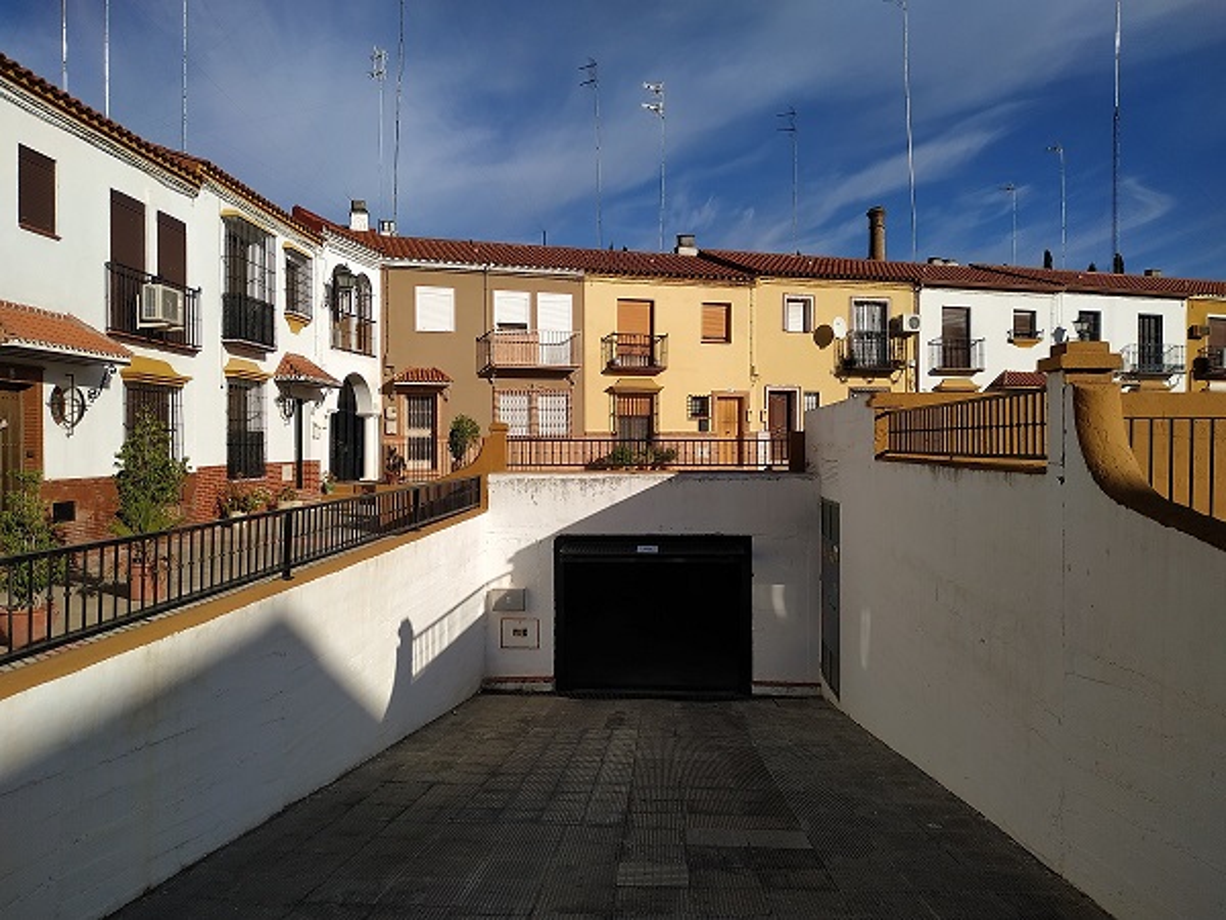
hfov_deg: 71.6
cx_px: 613
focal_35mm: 24
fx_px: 850
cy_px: 460
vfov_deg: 56.8
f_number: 1.9
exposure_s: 1/4108
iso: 100
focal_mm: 3.94
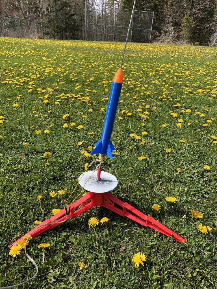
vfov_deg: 63.4
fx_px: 234
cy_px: 144
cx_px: 108
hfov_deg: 49.7
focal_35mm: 28
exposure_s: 1/1263
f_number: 1.8
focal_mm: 4
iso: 20
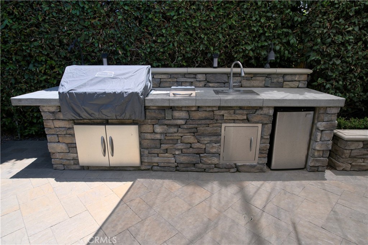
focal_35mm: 21
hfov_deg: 81.2
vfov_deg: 59.5
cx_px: 184
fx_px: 215
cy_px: 122
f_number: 6.3
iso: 100
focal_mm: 21
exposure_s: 1/160
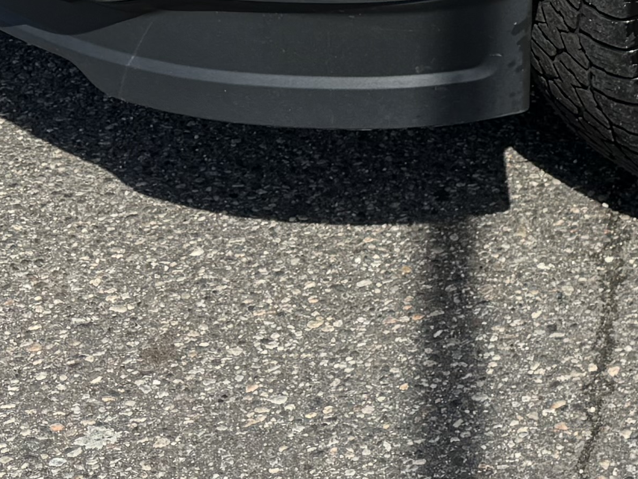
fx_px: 2120
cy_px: -665
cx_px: 865
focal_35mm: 115
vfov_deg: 10.9
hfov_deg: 16.1
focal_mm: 6.76
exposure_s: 1/2604
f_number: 1.78
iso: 80
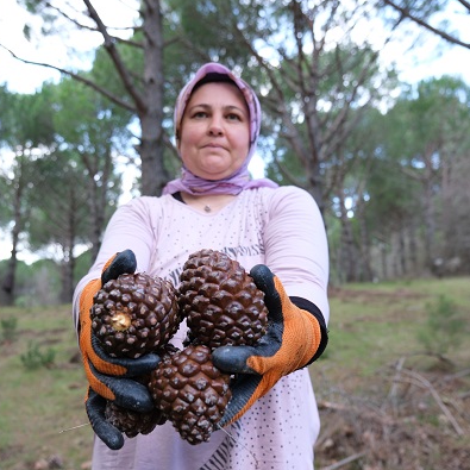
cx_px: 206
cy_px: 234
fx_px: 476
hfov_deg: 52.4
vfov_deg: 52.5
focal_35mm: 31
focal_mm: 16
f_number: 2.8
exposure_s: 1/320
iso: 400
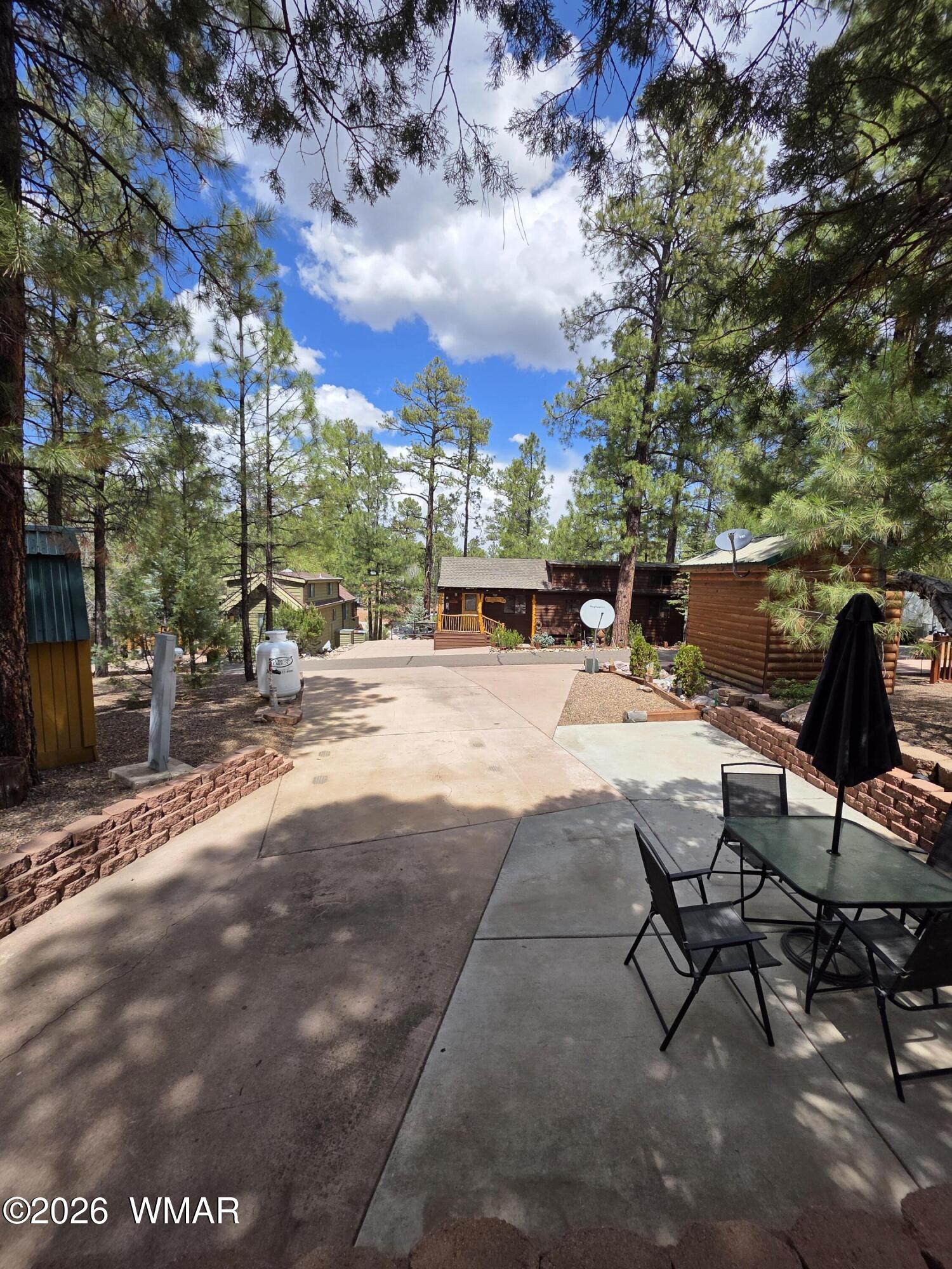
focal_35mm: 13
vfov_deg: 106.2
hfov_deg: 89.9
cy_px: 634
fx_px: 477
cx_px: 476
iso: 40
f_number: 1.9
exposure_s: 1/1973
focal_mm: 2.2
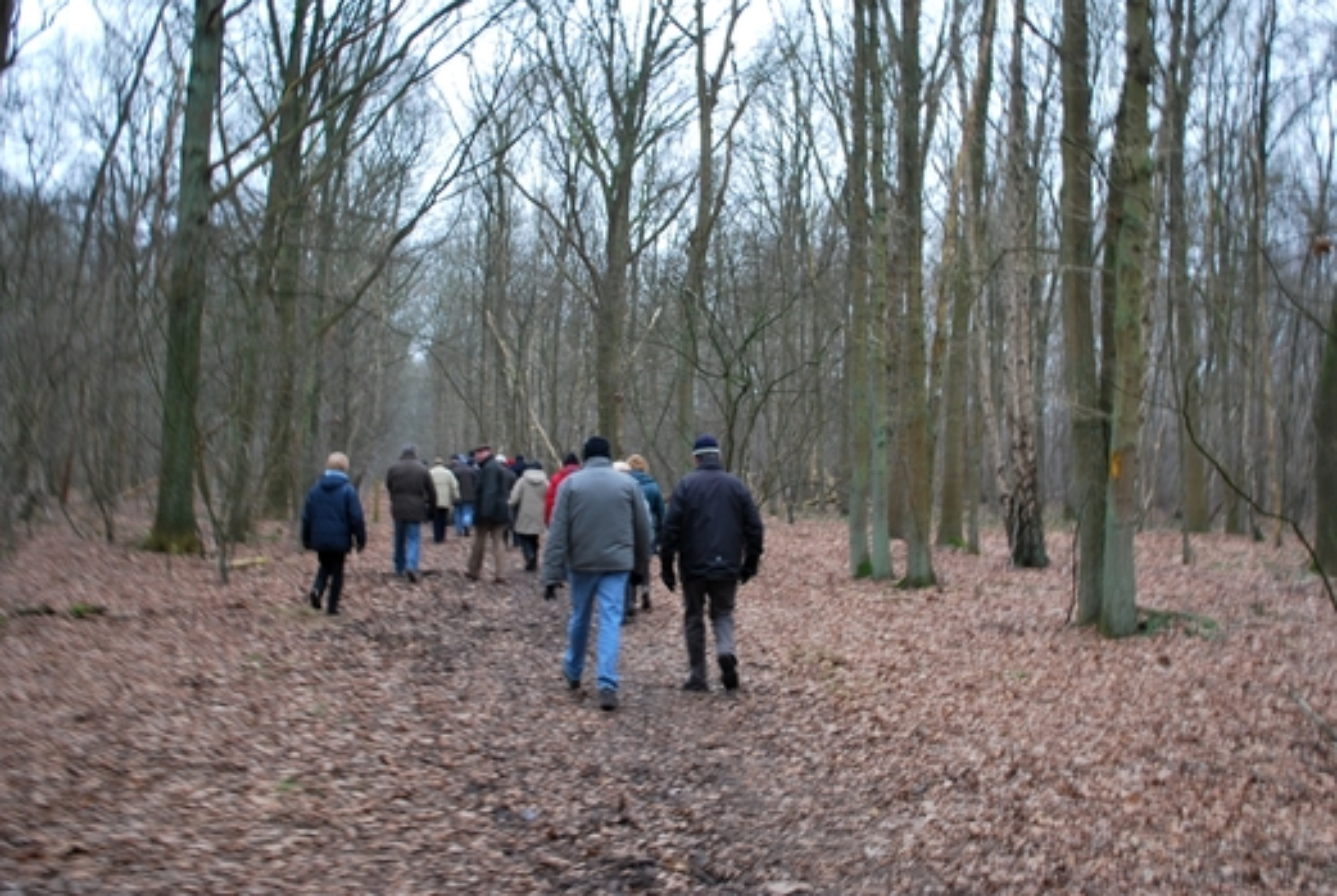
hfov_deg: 50.5
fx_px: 1413
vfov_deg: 35.1
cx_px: 737
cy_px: 401
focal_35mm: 38
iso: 220
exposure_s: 1/30
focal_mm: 22
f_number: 4
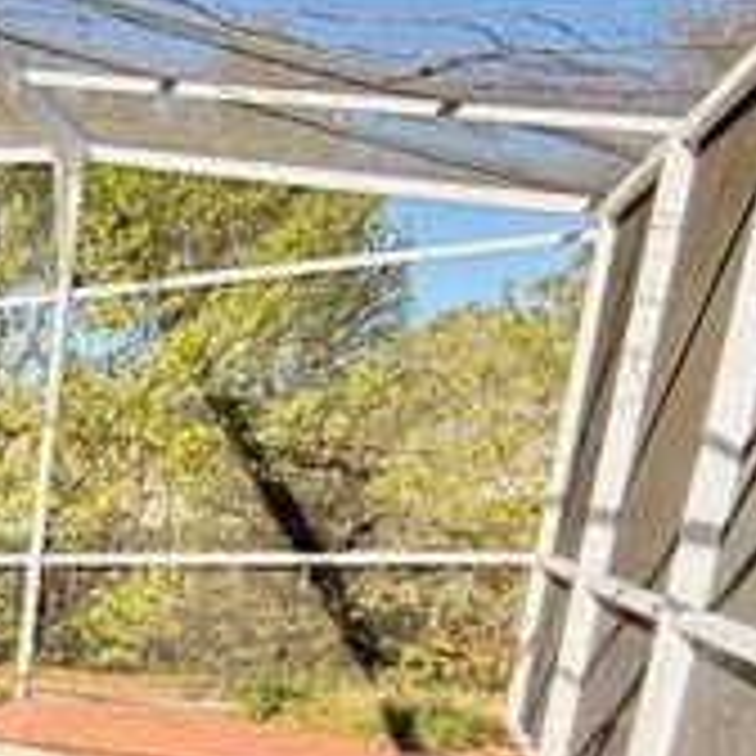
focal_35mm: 52
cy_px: 806
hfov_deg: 19.3
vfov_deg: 29.9
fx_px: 1285
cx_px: -749
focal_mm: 2.22
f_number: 2.2
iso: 50
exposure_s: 1/518
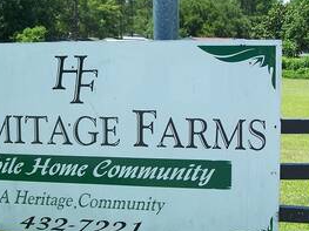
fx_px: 642
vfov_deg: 20.4
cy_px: 122
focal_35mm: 72
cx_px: 116
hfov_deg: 27.0
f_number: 2.8
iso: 64
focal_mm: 7.8
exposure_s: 1/500
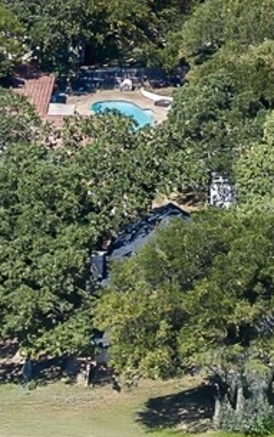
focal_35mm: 185
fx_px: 2207
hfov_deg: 7.1
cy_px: 662
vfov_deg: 10.9
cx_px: -40
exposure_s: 1/1400
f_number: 2.2
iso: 100
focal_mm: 4.7
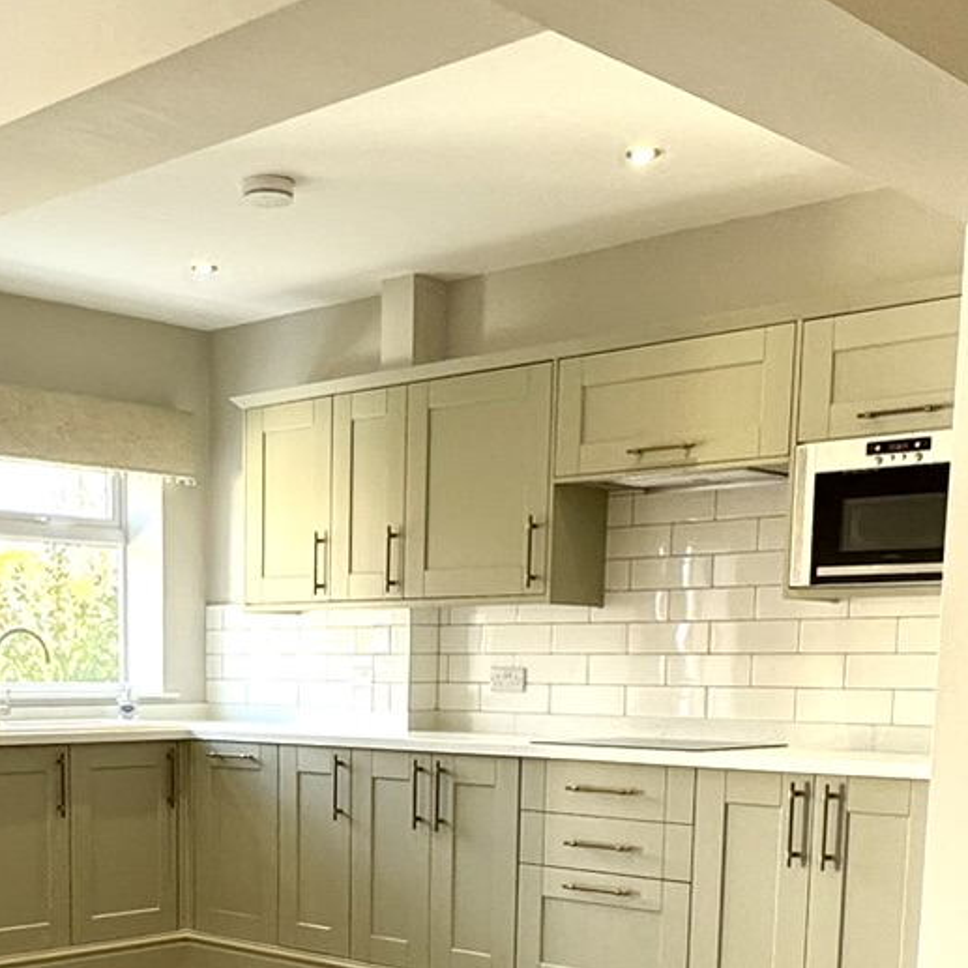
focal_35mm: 49
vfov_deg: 32.7
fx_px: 1550
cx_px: 281
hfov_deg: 34.2
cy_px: 895
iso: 80
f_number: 2.2
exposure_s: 1/99
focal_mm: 2.22
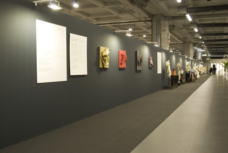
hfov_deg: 49.5
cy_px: 76
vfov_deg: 34.3
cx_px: 114
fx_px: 247
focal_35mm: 39
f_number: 6.3
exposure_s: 1/8
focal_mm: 26
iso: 200
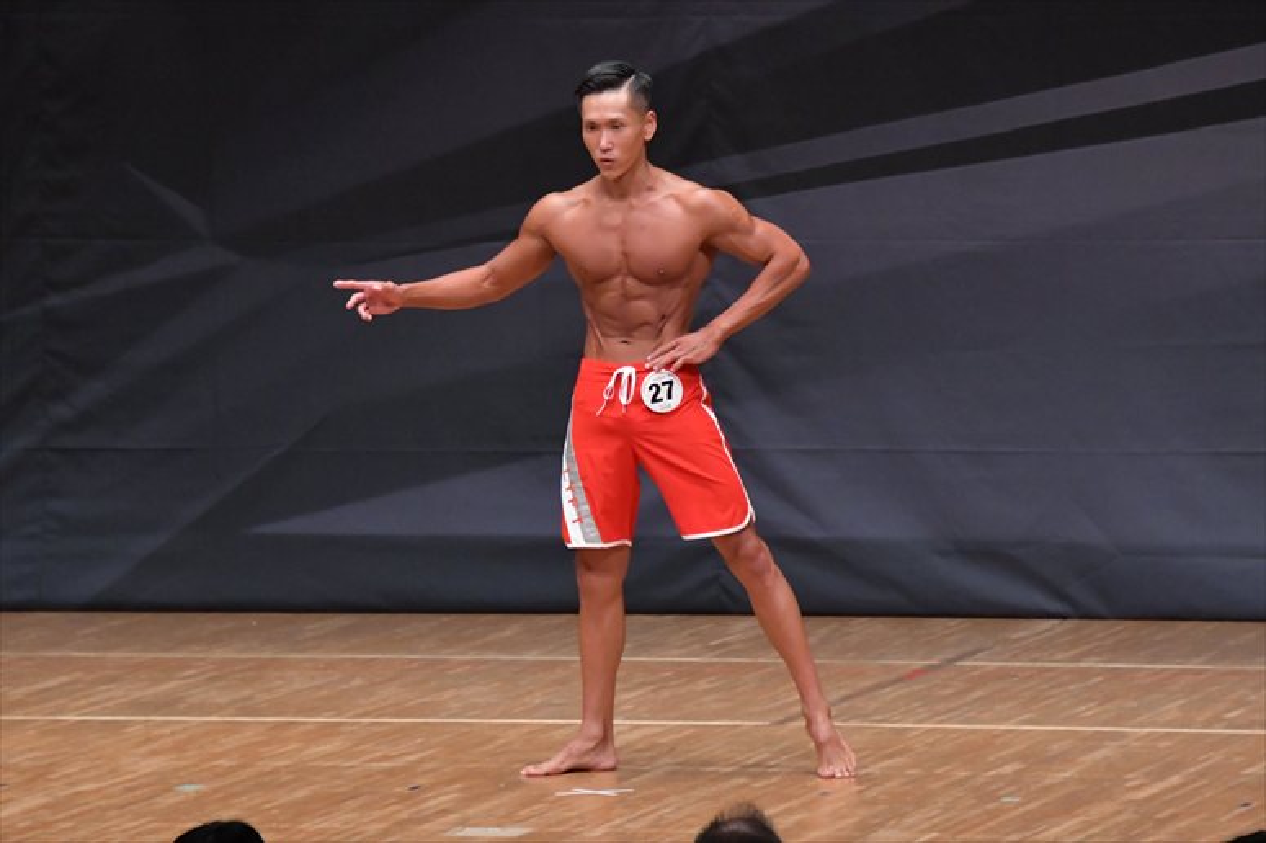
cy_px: 422
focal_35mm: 285
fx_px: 10018
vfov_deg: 4.8
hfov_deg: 7.2
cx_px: 633
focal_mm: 190
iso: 6400
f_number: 5.6
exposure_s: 1/400
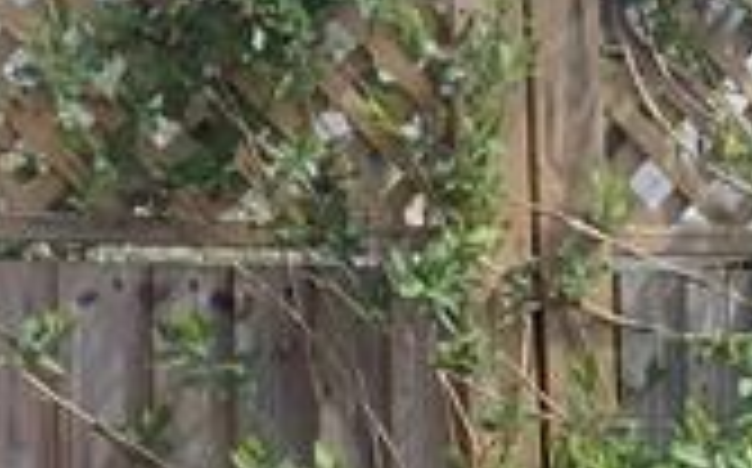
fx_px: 3460
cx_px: 1031
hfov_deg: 12.0
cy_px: 873
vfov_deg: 7.5
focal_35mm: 169
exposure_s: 1/564
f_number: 1.8
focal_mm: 4.25
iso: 25
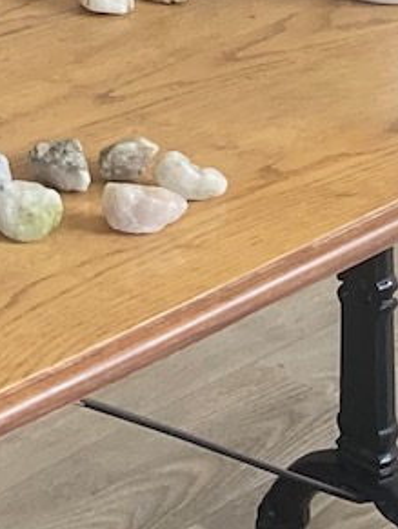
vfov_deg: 9.1
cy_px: -527
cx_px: -647
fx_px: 3136
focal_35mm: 205
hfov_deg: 6.8
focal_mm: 3.99
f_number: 1.8
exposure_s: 1/100
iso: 64
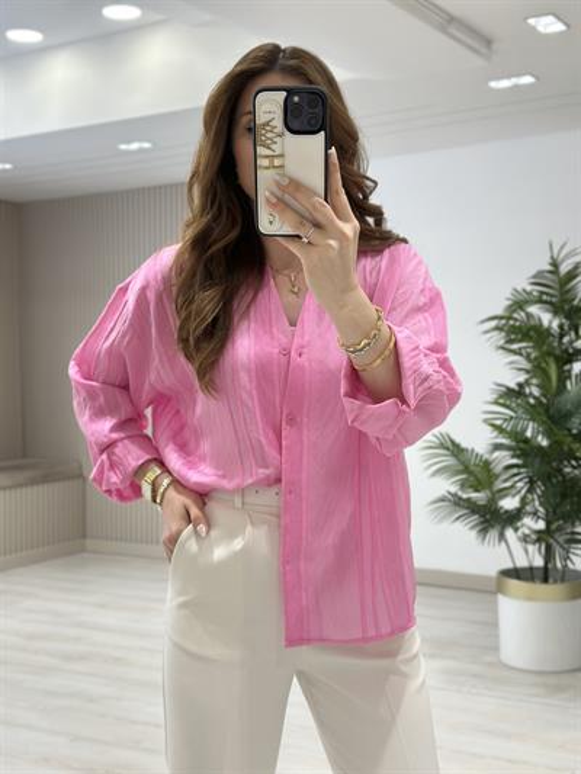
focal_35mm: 48
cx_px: 290
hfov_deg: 30.3
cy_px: 387
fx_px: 1074
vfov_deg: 39.6
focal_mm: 6.86
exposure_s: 1/155
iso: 64
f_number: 1.78
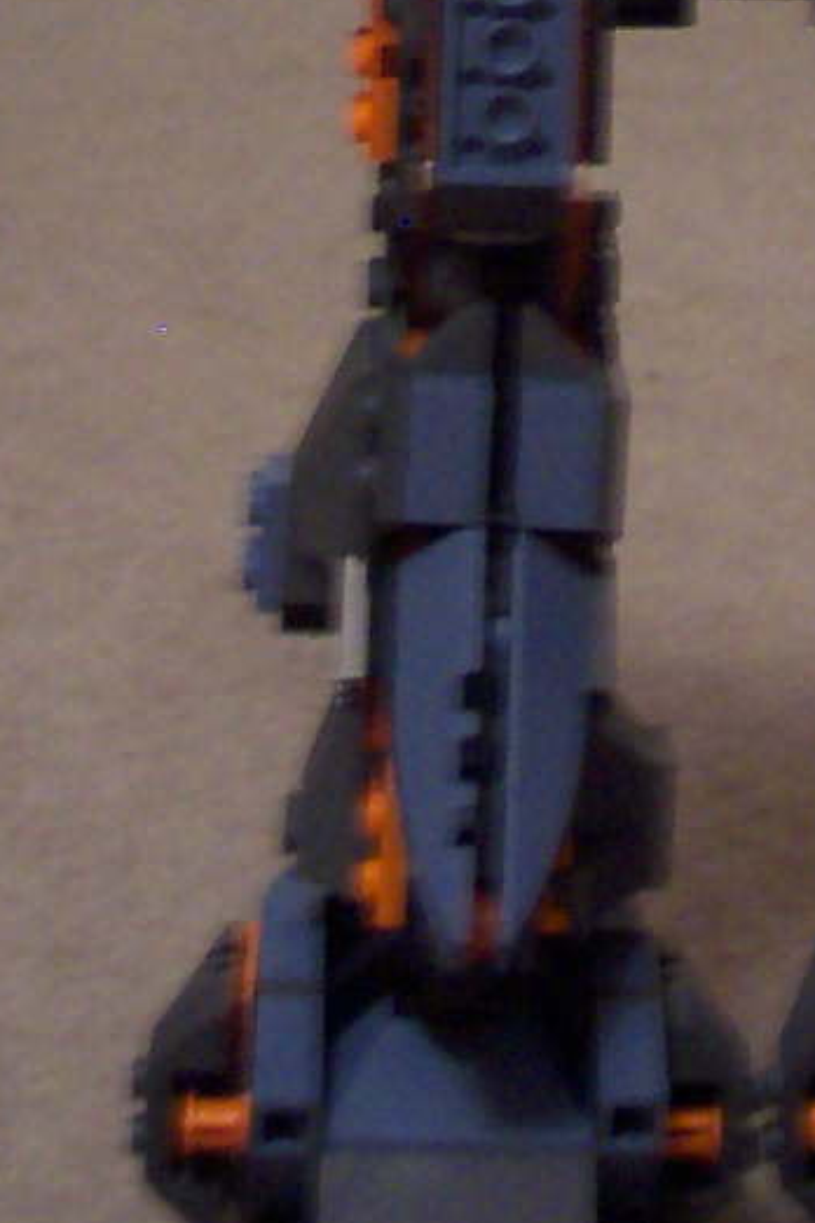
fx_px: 4448
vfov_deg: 14.6
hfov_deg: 10.4
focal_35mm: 131
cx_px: 747
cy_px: -626
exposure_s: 1/8
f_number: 2.8
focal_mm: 8
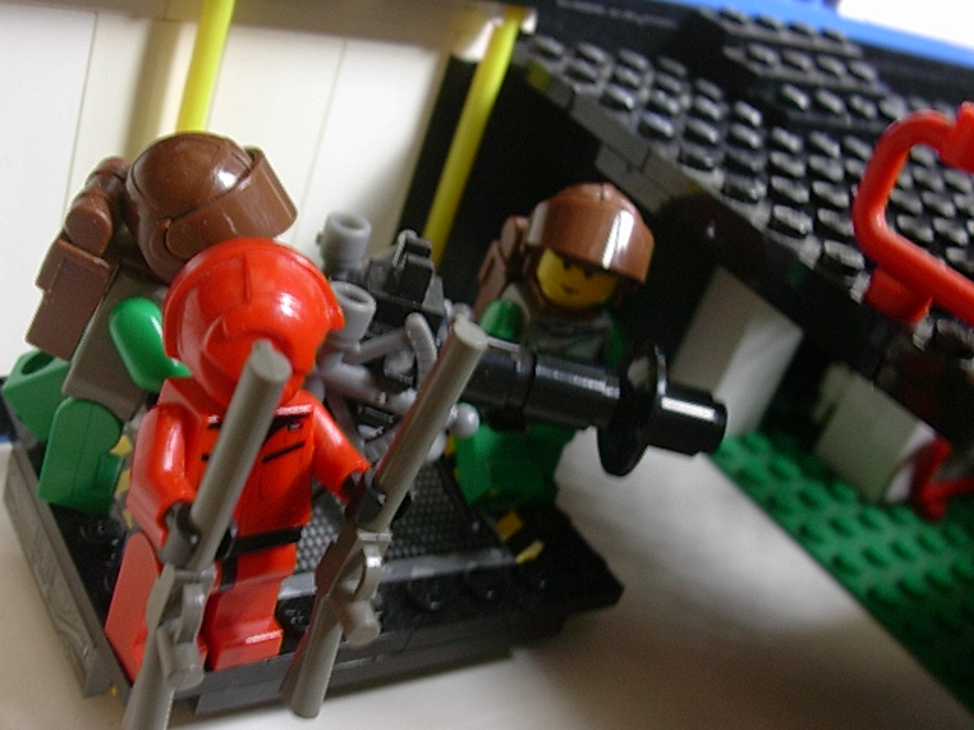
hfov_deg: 42.1
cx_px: 487
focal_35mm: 45
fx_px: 1266
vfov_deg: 32.2
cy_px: 365
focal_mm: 6.7
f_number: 2.9
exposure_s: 1/10.6
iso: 70
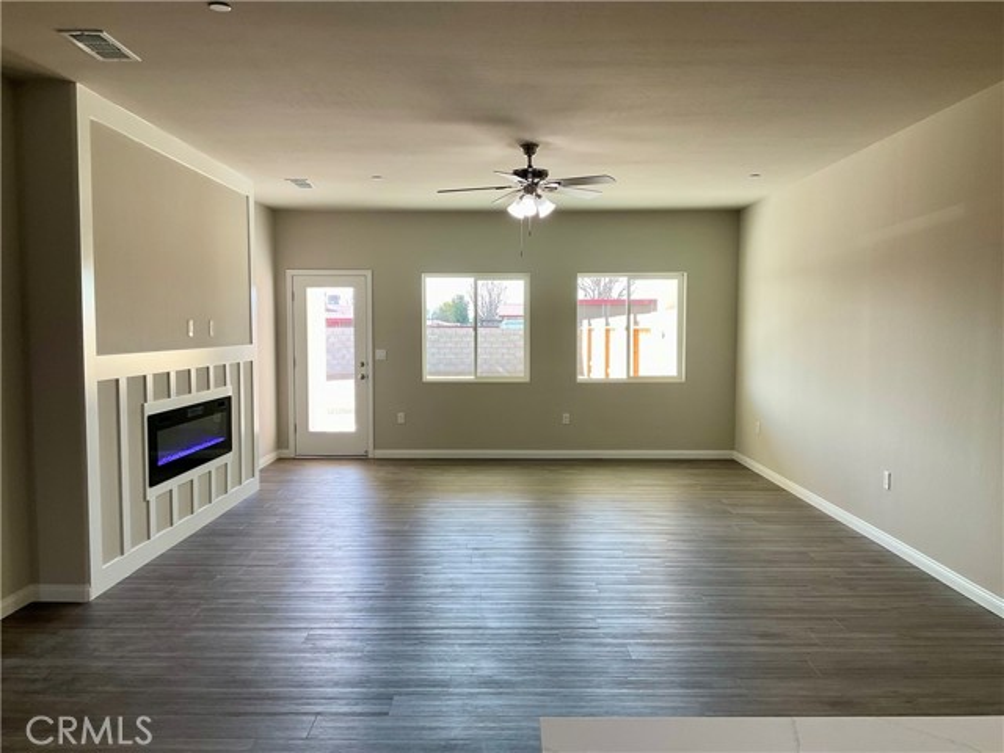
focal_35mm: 29
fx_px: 841
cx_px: 502
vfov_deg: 48.2
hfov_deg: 61.7
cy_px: 376
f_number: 1.8
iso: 40
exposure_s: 1/120
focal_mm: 3
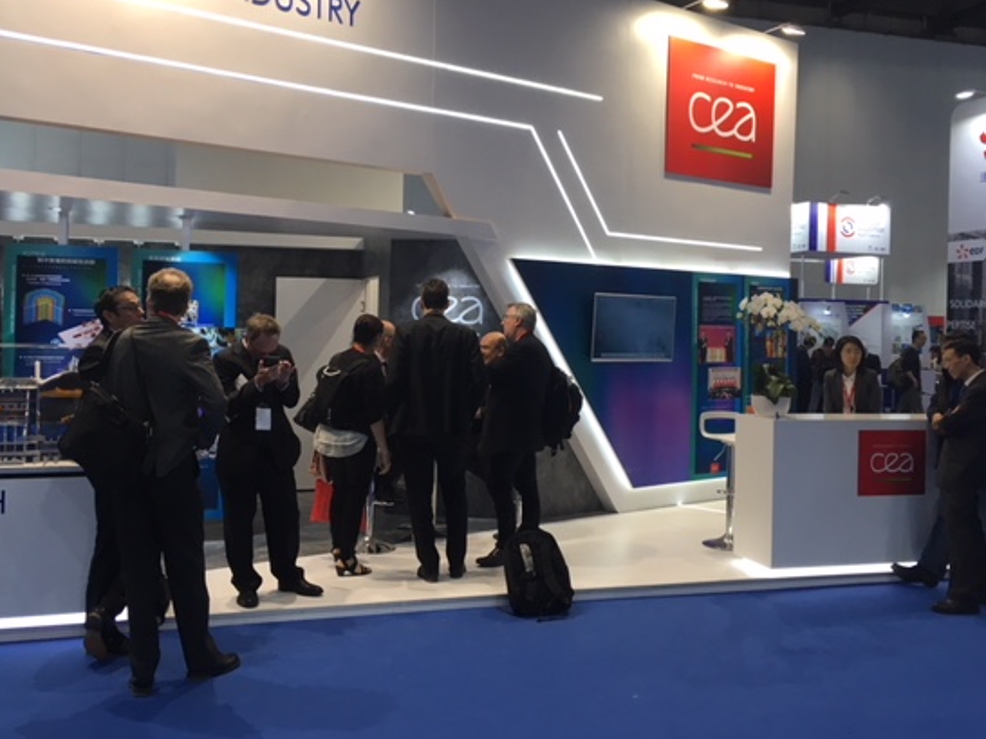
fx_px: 968
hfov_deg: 54.0
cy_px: 320
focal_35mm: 34
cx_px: 480
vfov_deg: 41.7
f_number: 2.2
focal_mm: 4.15
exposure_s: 1/33
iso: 32
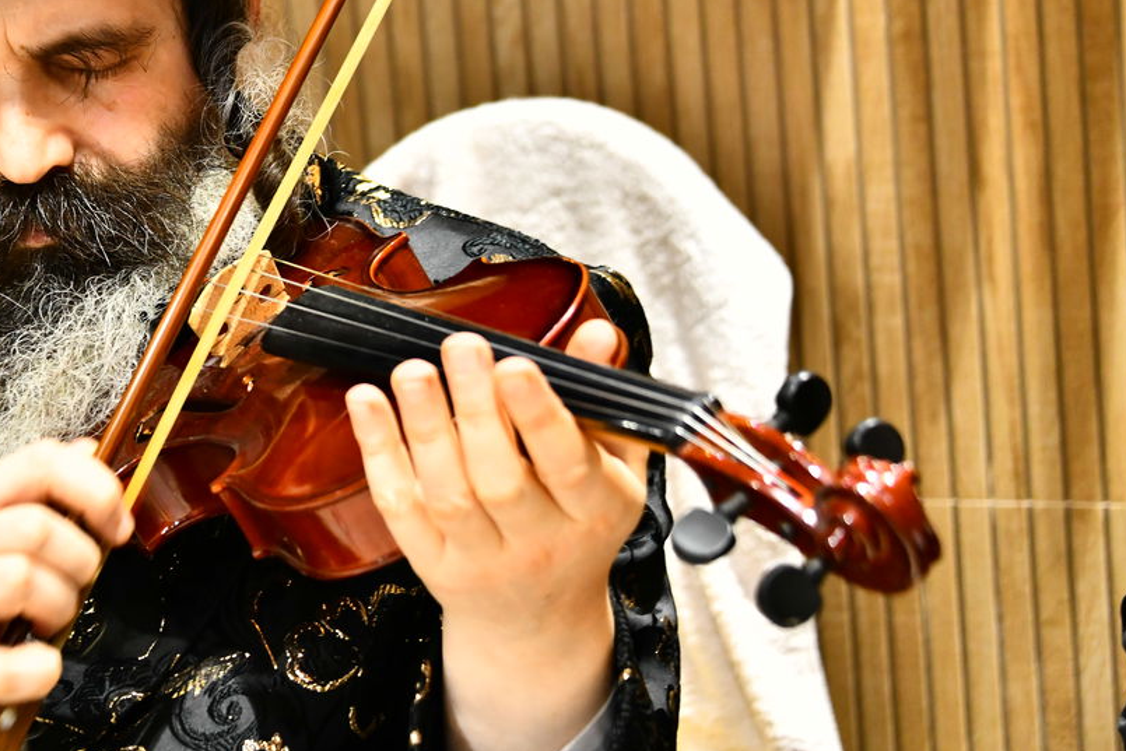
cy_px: 111
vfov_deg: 12.1
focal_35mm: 113
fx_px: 3535
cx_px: 176
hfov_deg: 17.9
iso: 2000
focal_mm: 65
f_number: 5
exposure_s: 1/80
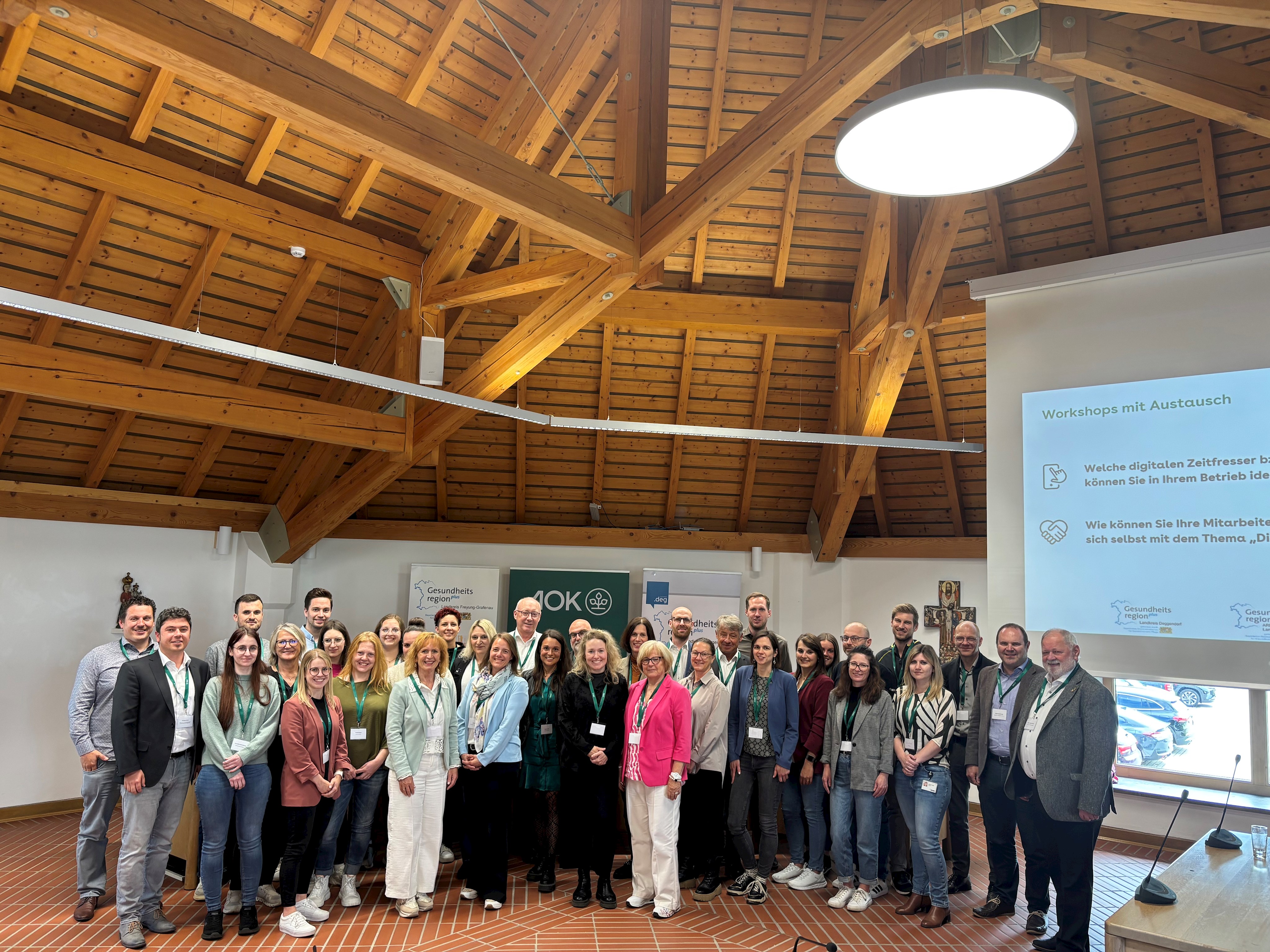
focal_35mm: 26
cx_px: 635
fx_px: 954
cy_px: 476
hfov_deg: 67.3
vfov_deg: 53.1
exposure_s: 1/50
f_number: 1.6
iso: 64
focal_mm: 5.96
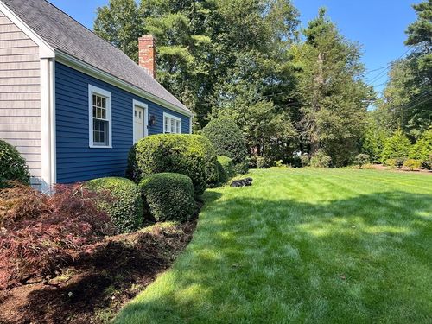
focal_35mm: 26
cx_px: 216
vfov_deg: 53.1
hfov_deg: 67.3
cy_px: 162
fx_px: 324
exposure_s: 1/676
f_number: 1.6
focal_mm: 5.1
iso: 50
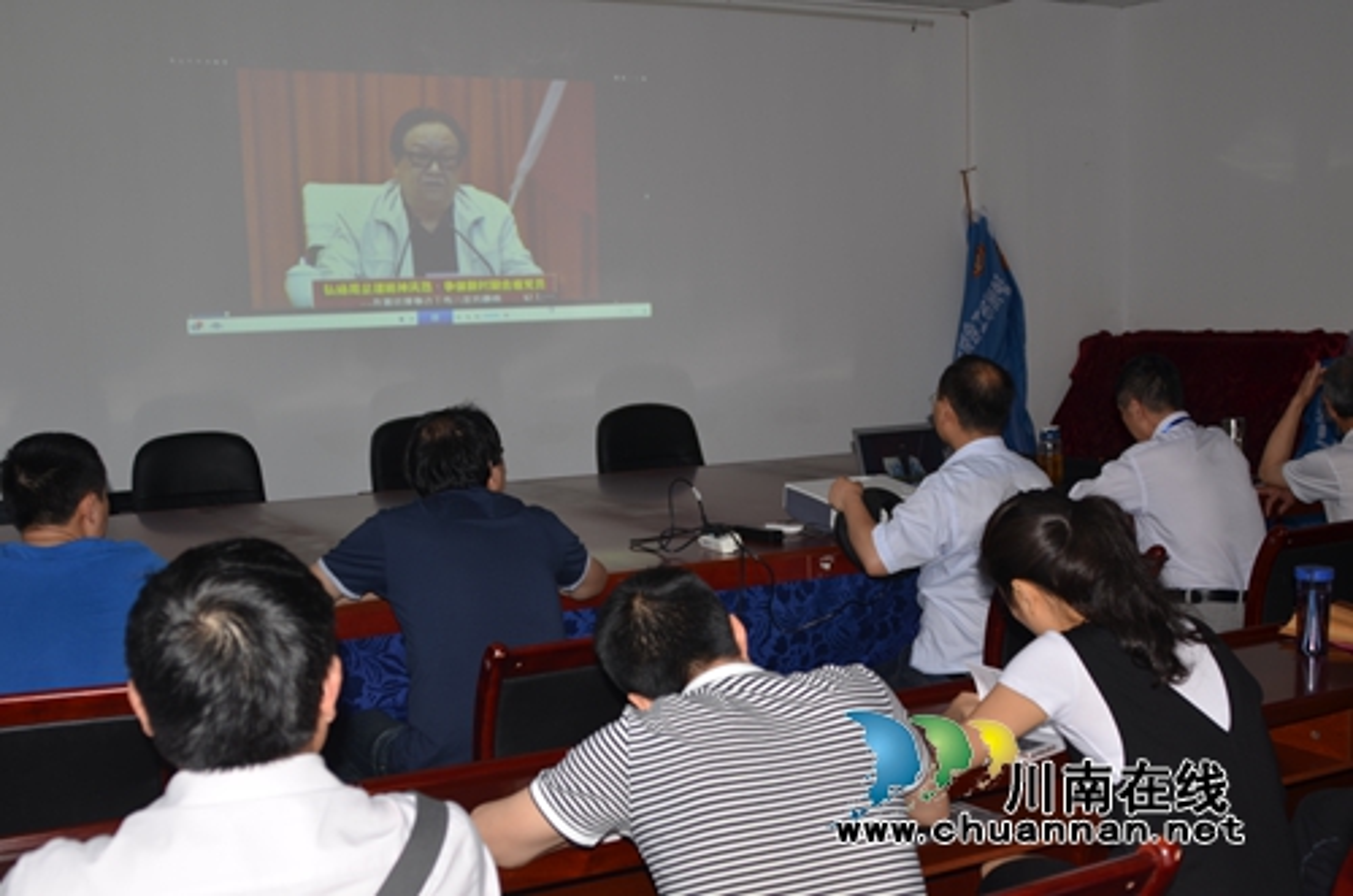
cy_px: 448
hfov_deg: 46.5
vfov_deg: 31.7
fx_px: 1575
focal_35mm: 42
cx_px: 676
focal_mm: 28
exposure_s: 1/60
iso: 100
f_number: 3.5
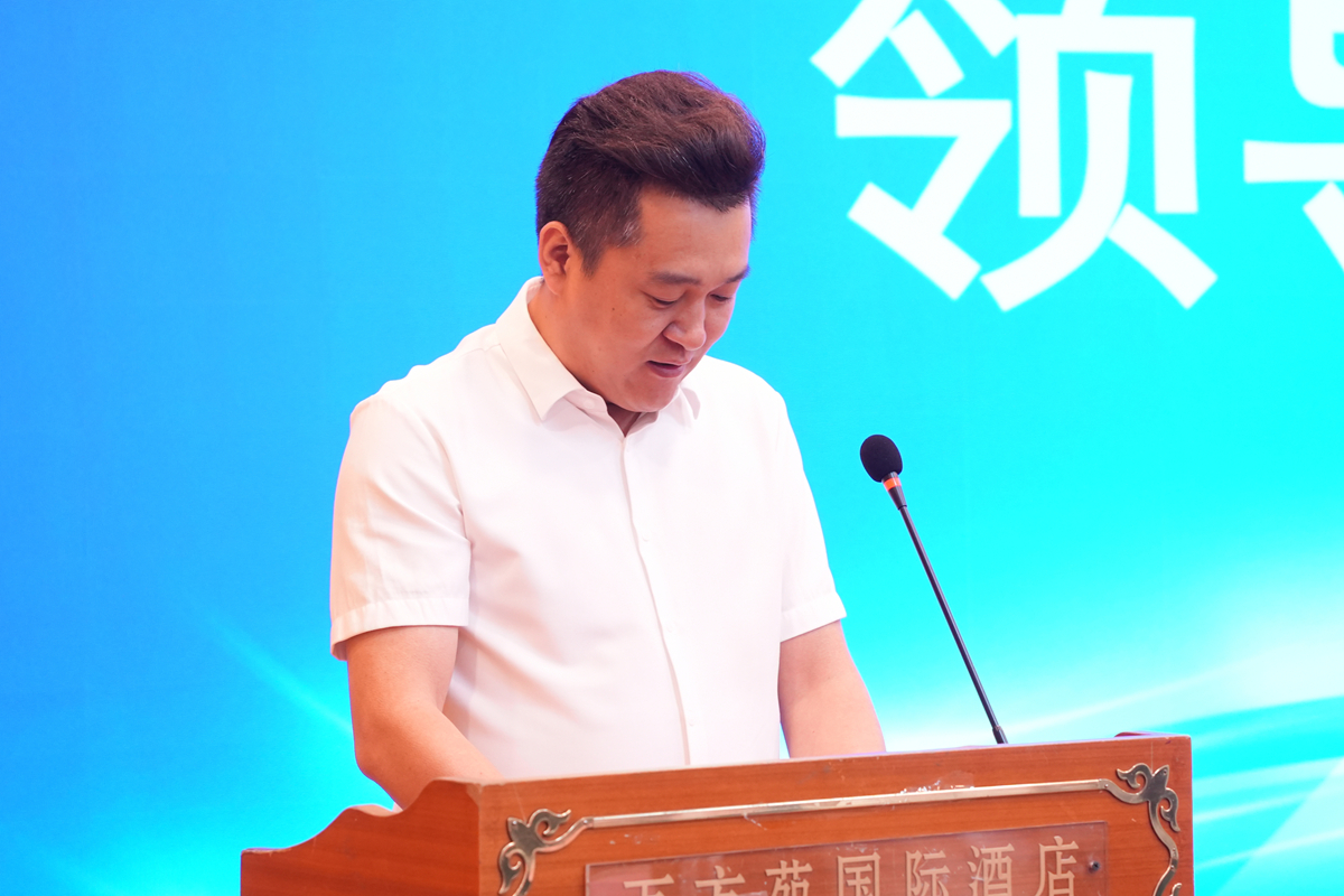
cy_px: 448
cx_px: 672
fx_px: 2986
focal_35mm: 80
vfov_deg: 17.1
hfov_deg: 25.4
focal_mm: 80
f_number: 4.5
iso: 1600
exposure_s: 1/60
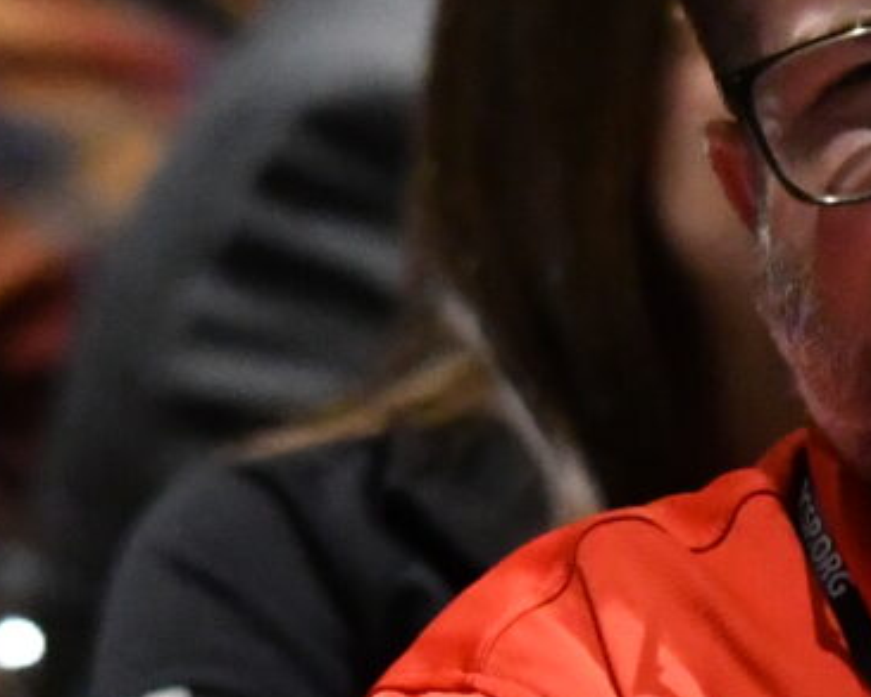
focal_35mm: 1724
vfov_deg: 0.9
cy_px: 632
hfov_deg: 1.1
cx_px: 462
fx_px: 44461
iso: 5000
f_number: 4.5
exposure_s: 1/100
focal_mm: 175
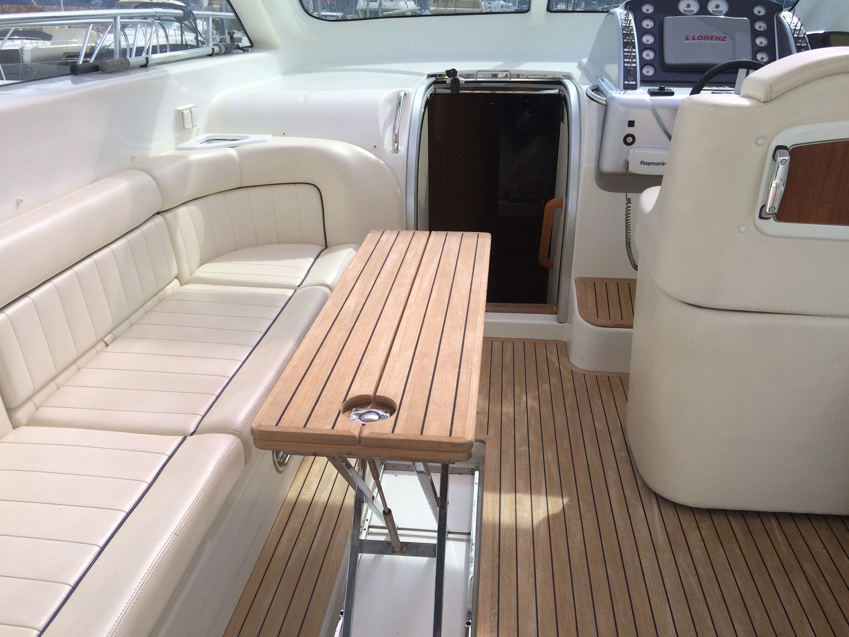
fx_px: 711
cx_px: 424
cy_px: 318
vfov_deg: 48.2
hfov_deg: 61.7
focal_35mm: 29
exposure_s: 1/805
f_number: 2.2
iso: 32
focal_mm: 4.15
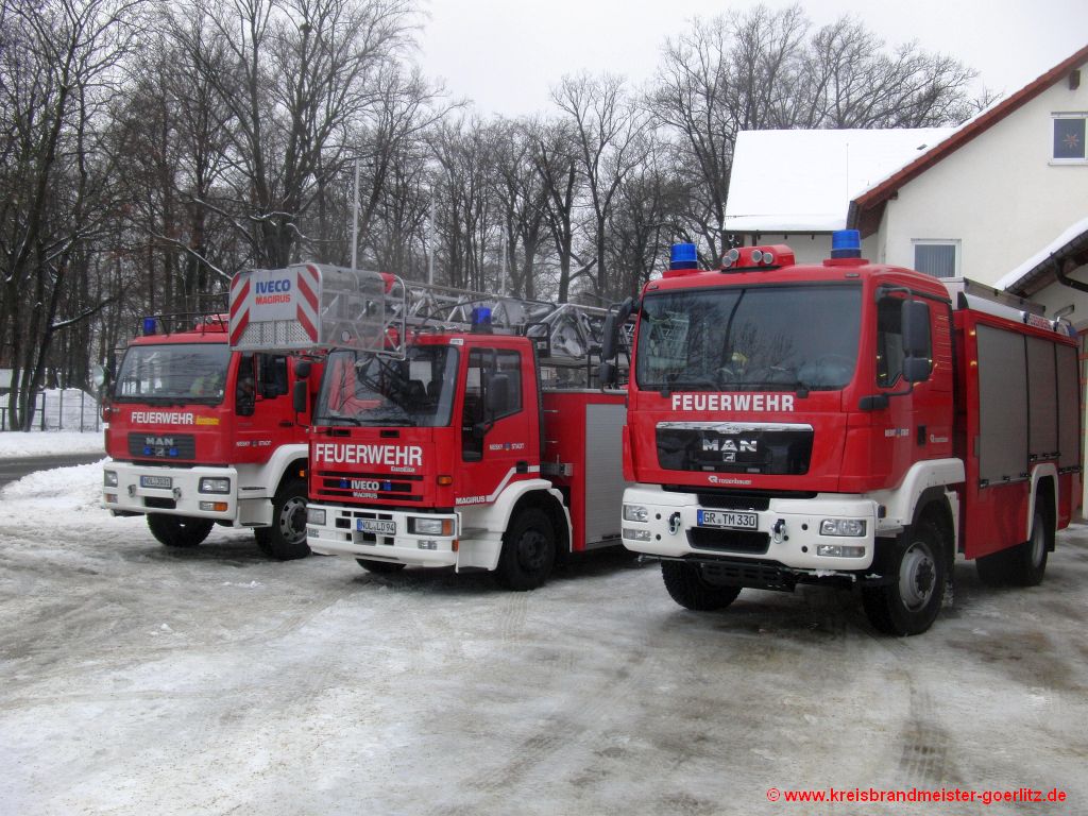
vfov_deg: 38.7
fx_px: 1163
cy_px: 408
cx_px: 544
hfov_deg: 50.1
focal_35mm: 37
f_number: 3.6
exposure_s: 1/100
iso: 100
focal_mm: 6.42
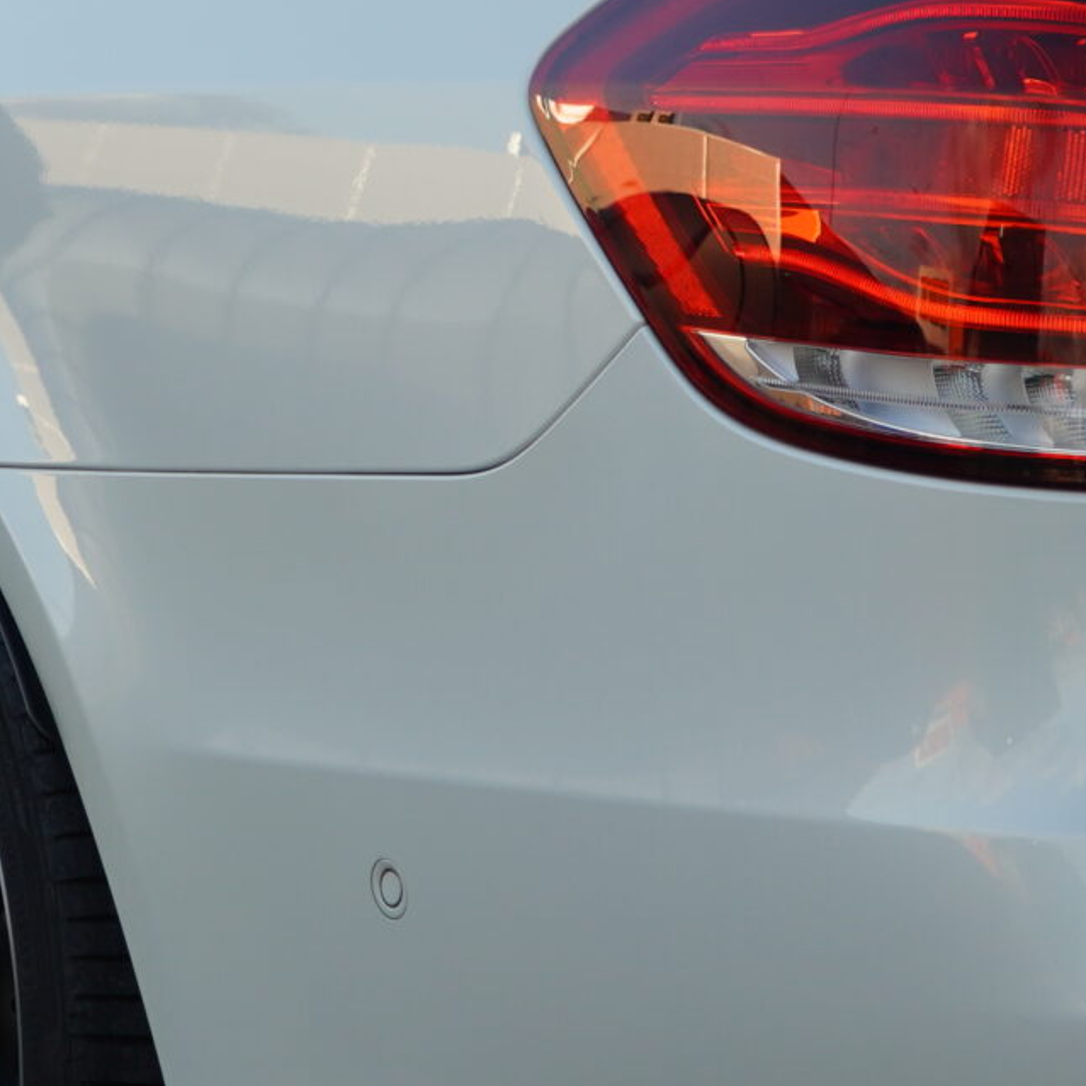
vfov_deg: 13.6
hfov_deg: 13.6
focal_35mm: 128
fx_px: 4533
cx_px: 160
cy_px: 152
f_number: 4
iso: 125
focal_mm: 25
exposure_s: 1/160
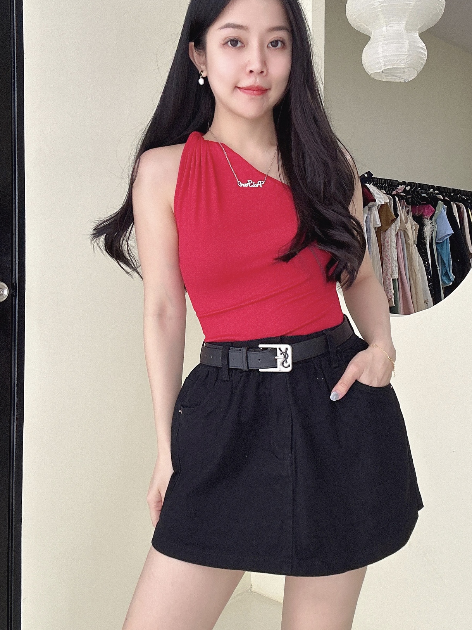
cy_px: 315
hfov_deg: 41.7
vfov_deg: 54.0
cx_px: 262
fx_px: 618
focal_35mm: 34
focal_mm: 2.69
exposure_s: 1/61
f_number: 1.9
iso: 80
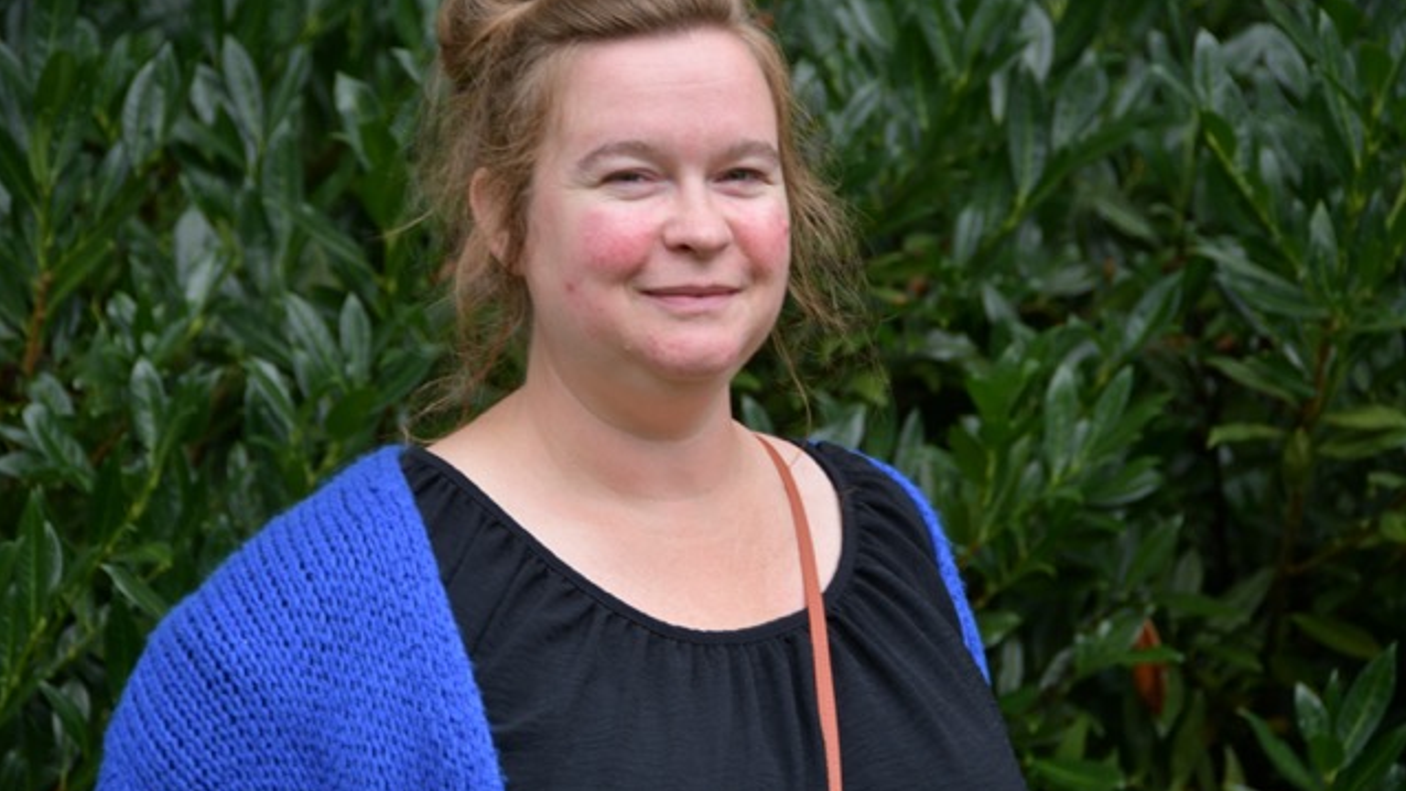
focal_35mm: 142
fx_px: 5294
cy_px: 338
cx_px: 703
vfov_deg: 8.5
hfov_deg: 15.1
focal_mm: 90
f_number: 5.6
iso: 250
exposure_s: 1/250
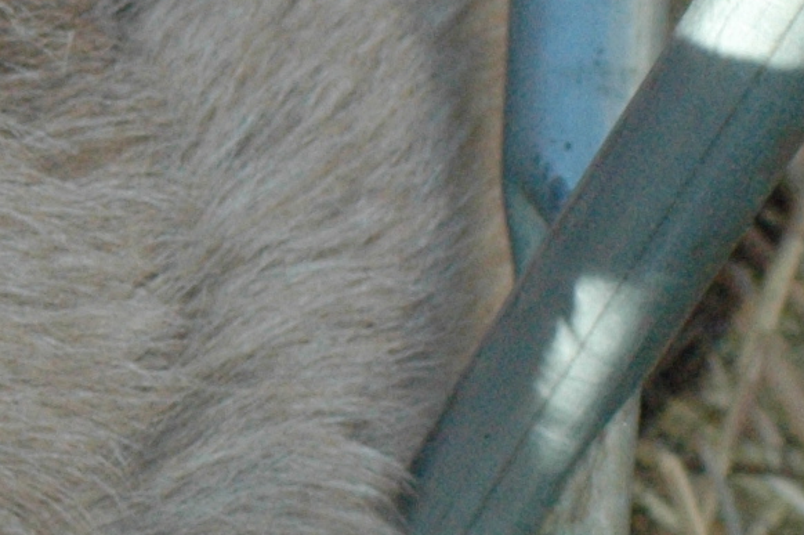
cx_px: -409
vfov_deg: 2.5
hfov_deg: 3.8
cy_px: 134
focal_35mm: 543
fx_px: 12116
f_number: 8
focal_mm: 70
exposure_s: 1/500
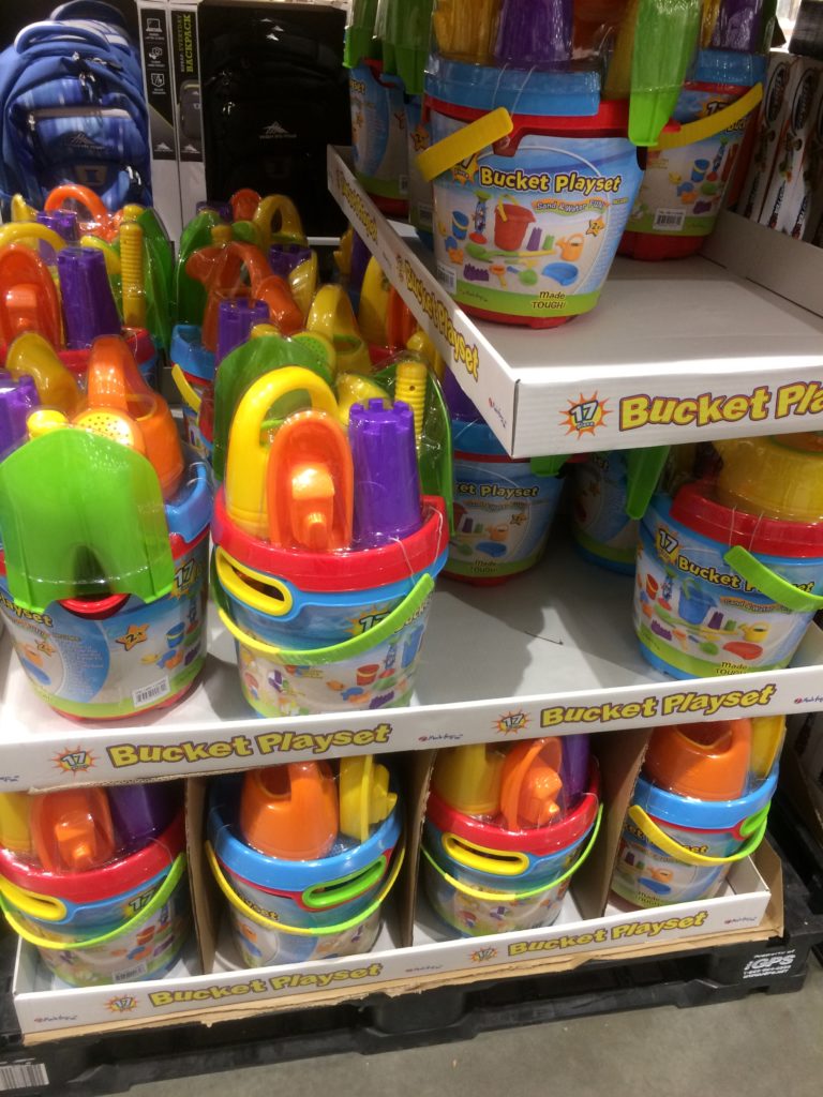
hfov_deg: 48.2
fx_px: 919
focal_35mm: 29
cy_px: 548
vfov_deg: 61.7
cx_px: 412
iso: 160
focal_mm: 4.15
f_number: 2.2
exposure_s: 1/33
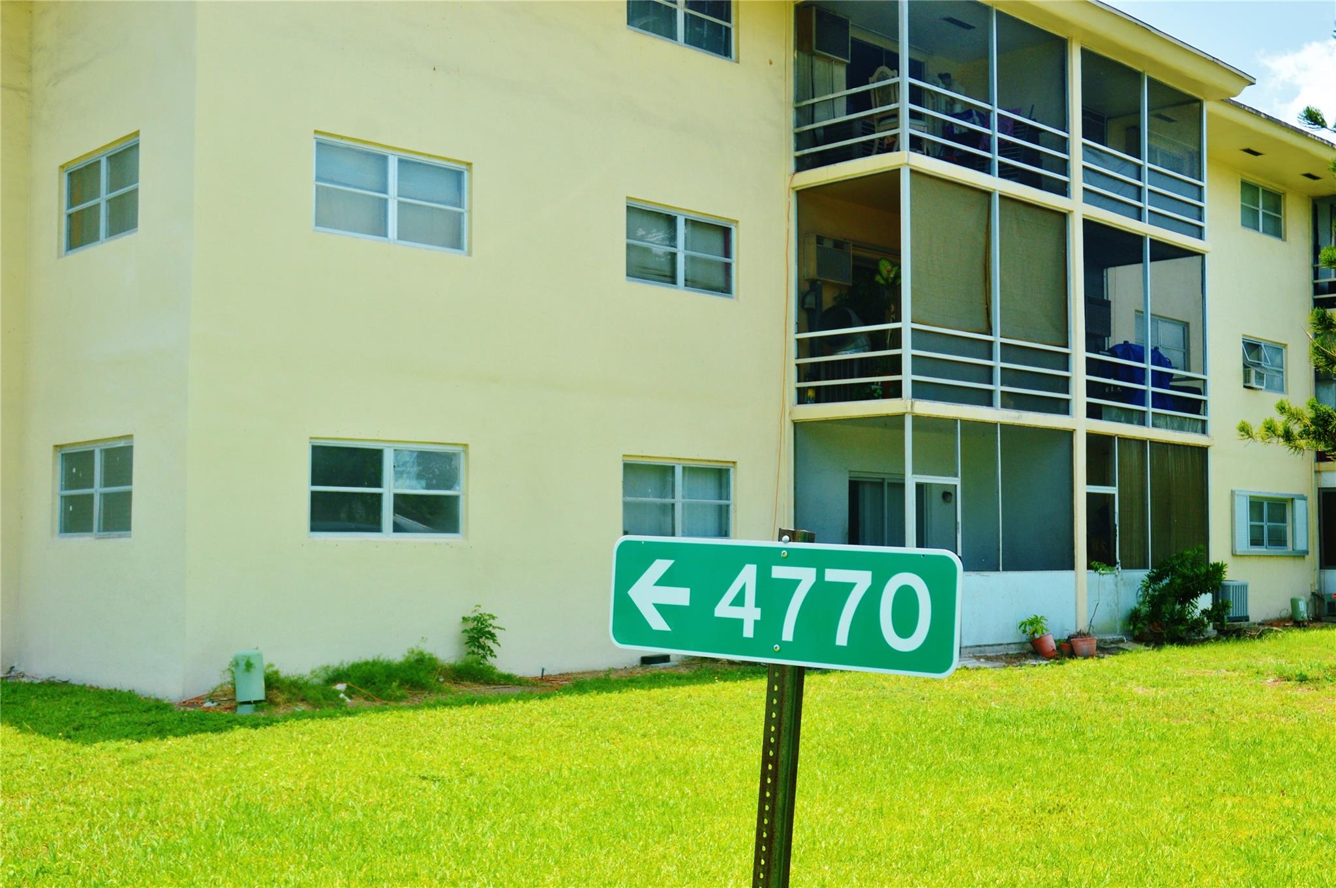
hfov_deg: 45.0
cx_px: 668
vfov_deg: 30.8
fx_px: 1613
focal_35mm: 44
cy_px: 444
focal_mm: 29
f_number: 7.1
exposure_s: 1/200
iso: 100
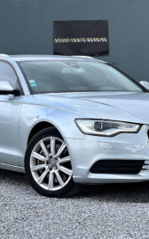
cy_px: 120
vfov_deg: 18.9
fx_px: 714
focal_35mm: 110
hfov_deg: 11.9
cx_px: 76
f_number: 2.8
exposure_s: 1/227
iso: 25
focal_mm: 9
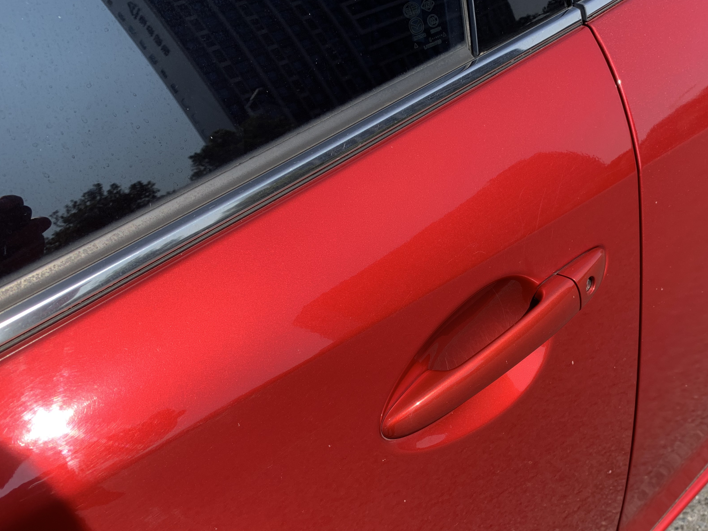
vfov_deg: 42.7
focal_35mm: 33
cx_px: 436
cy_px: 324
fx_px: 675
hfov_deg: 54.8
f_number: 1.8
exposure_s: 1/972
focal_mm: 4.25
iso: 25
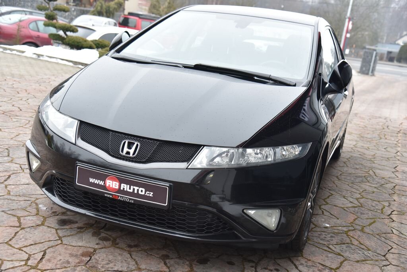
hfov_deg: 42.7
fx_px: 520
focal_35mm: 46
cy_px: 136
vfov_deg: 29.3
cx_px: 204
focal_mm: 46
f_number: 4
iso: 500
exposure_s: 1/60
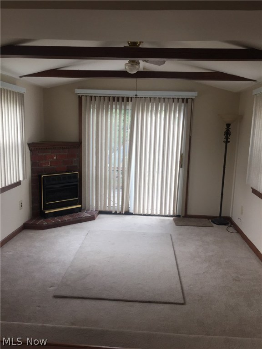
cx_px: 131
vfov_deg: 61.7
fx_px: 293
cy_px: 174
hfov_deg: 48.2
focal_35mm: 29
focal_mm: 4.15
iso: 50
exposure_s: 1/120
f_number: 2.2
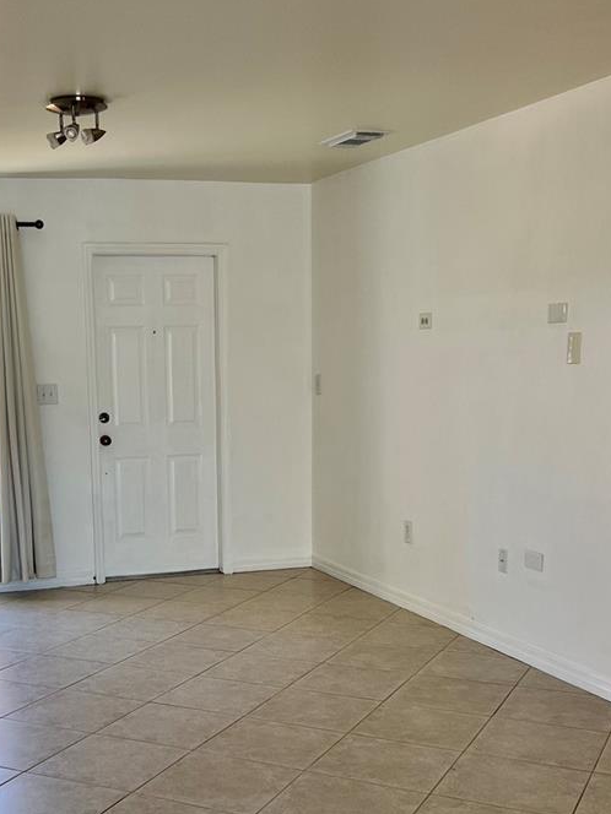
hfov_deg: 30.6
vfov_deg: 39.9
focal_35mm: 47
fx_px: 1106
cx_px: 186
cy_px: 553
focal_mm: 5.7
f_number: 1.5
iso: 40
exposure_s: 1/124
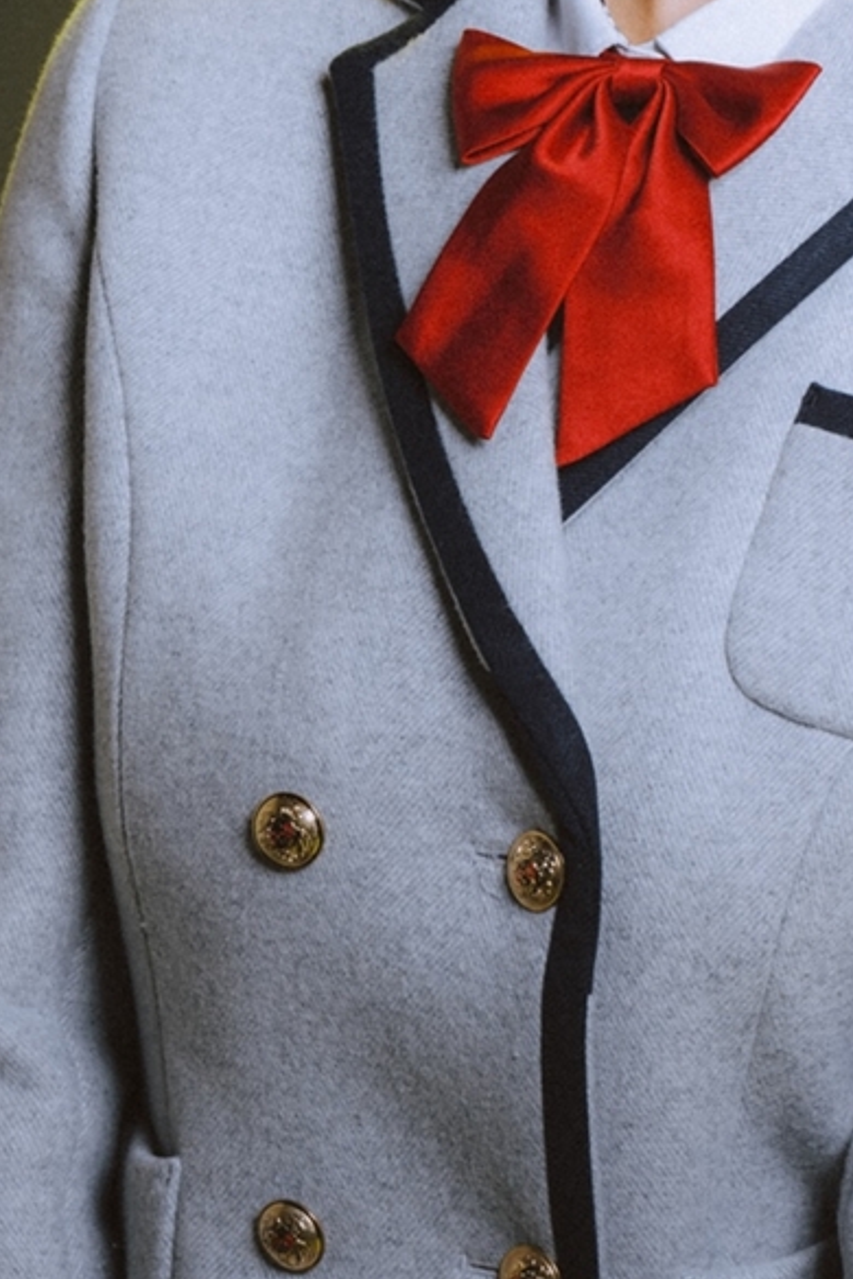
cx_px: 665
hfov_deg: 9.5
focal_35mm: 144
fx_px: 5118
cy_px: 602
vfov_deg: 14.3
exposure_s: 1/125
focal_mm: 51
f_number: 10
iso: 160
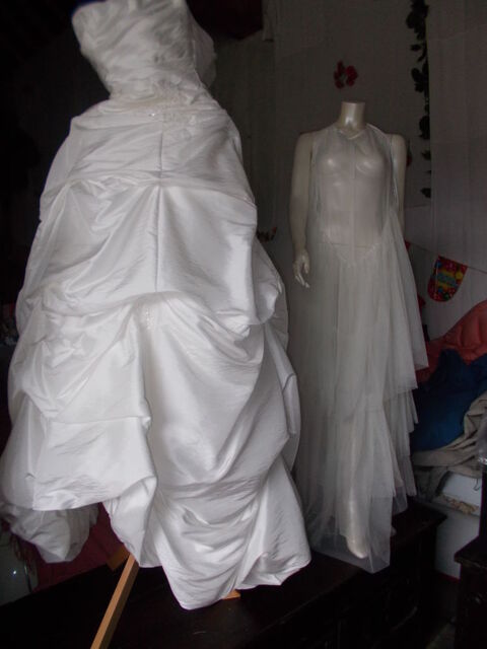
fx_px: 488
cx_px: 244
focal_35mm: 26
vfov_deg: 67.3
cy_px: 324
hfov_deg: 53.1
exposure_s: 1/25
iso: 200
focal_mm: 4.6
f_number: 3.2
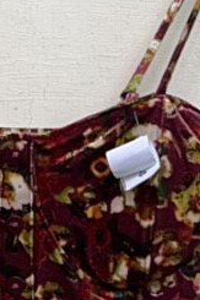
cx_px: 20
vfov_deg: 16.5
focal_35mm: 124
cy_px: 104
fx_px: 1035
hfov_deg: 11.0
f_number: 1.6
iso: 32
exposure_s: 1/76
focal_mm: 5.1
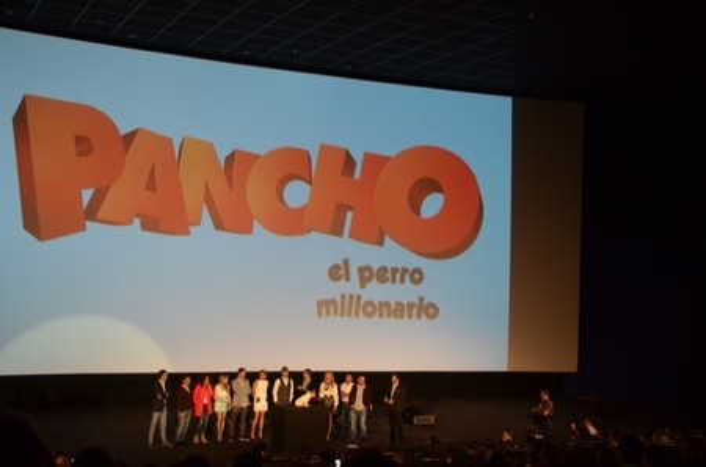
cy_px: 234
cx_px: 353
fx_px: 939
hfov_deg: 41.2
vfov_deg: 27.9
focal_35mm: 48
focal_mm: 32
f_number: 4.8
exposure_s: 1/30
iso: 1000
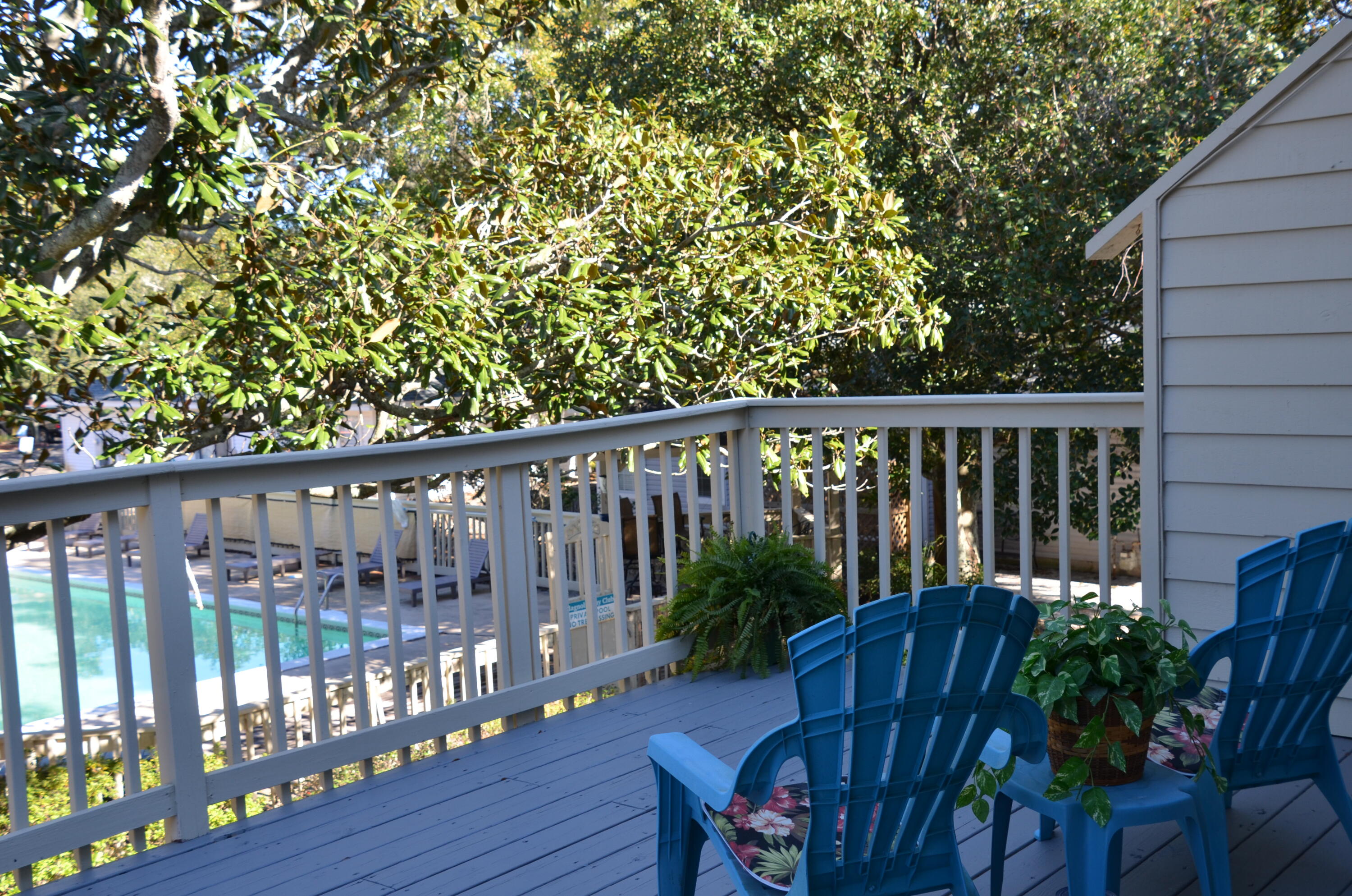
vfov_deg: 34.1
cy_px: 448
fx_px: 1462
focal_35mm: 39
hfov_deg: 49.6
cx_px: 676
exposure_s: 1/200
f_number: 7.1
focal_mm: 26
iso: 200
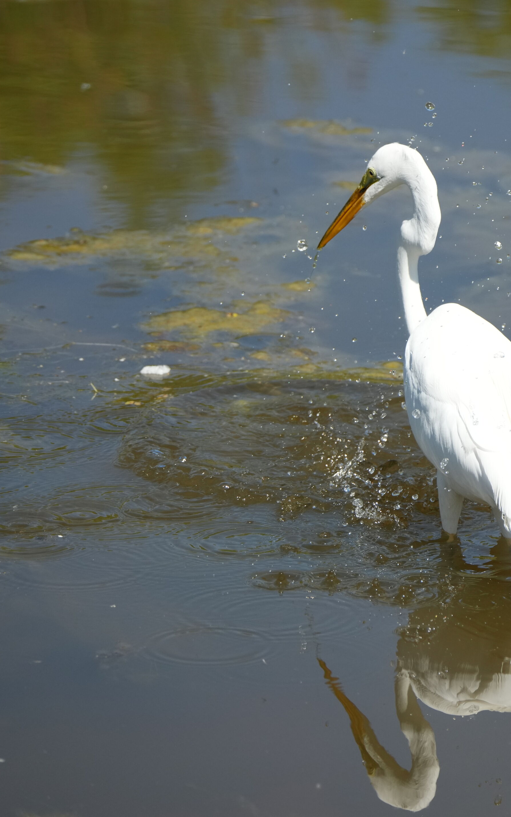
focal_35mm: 362
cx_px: 452
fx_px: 8065
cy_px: 410
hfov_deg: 3.6
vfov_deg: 5.8
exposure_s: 1/2500
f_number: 6.3
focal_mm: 236
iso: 800
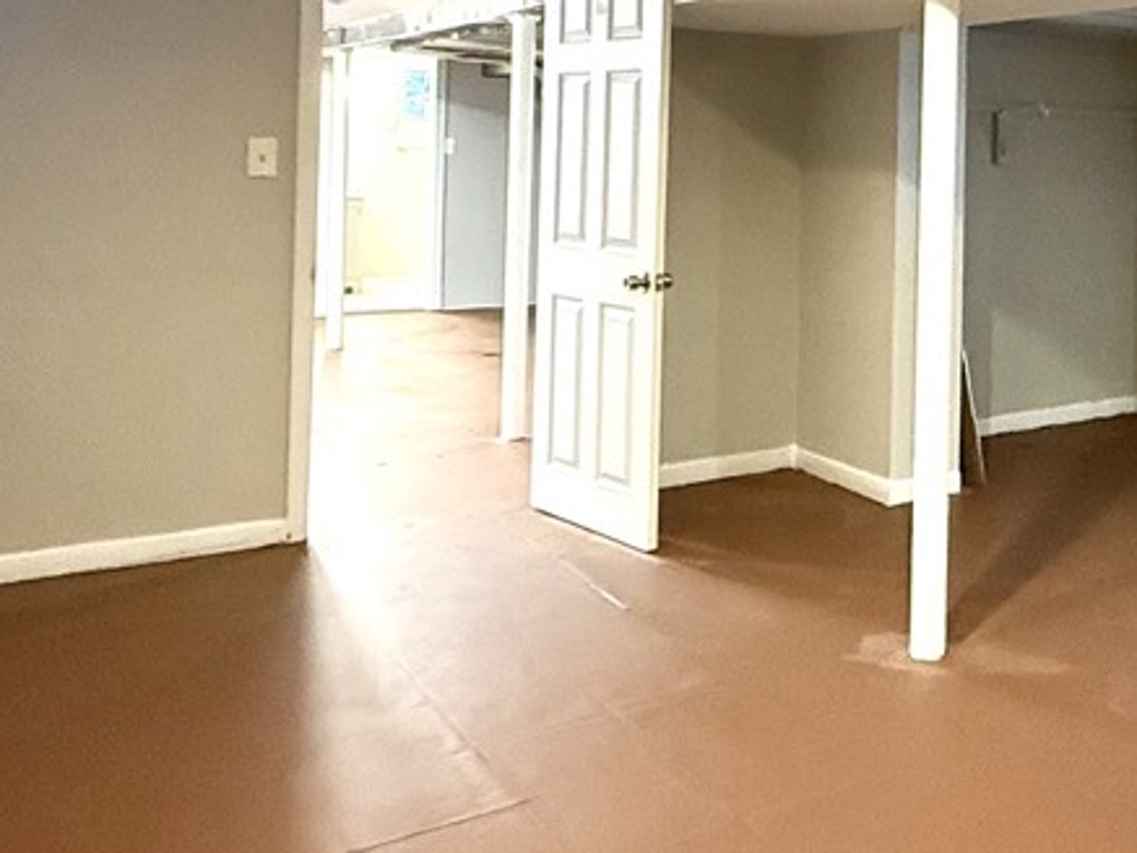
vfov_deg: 33.9
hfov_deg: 41.5
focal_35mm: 41
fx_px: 1347
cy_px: 143
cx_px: 1059
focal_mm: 2.22
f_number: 2.2
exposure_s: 1/60
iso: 1250
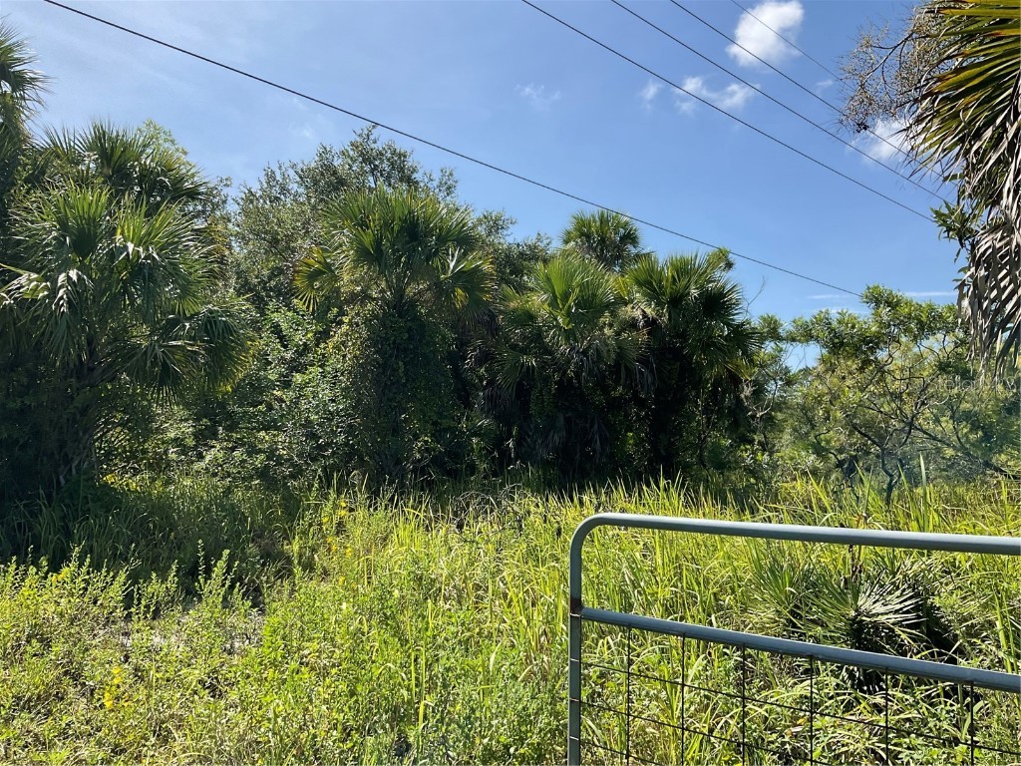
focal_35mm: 29
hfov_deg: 61.7
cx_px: 510
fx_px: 855
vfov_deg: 48.2
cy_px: 383
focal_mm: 3
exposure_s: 1/1577
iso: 16
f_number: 1.8
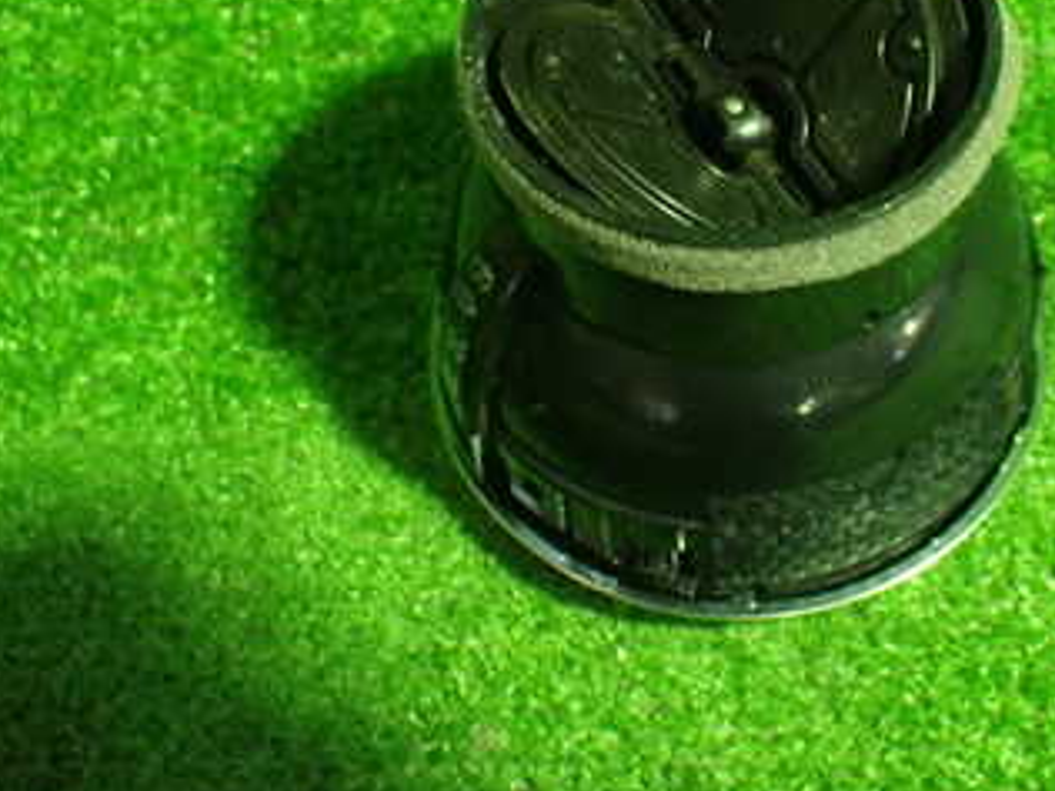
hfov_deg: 33.2
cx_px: 765
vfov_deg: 25.3
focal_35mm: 57
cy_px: 194
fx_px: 1737
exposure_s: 1/50
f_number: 2.3
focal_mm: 5.4
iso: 800
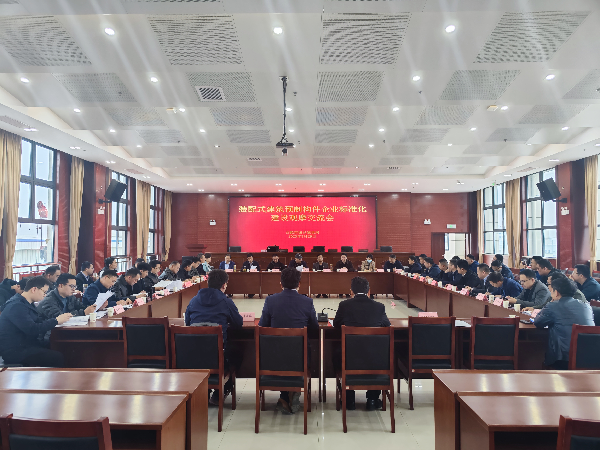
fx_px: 399
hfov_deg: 73.9
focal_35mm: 23
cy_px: 225
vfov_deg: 58.9
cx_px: 300
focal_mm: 8.7
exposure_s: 1/100
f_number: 1.9
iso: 375
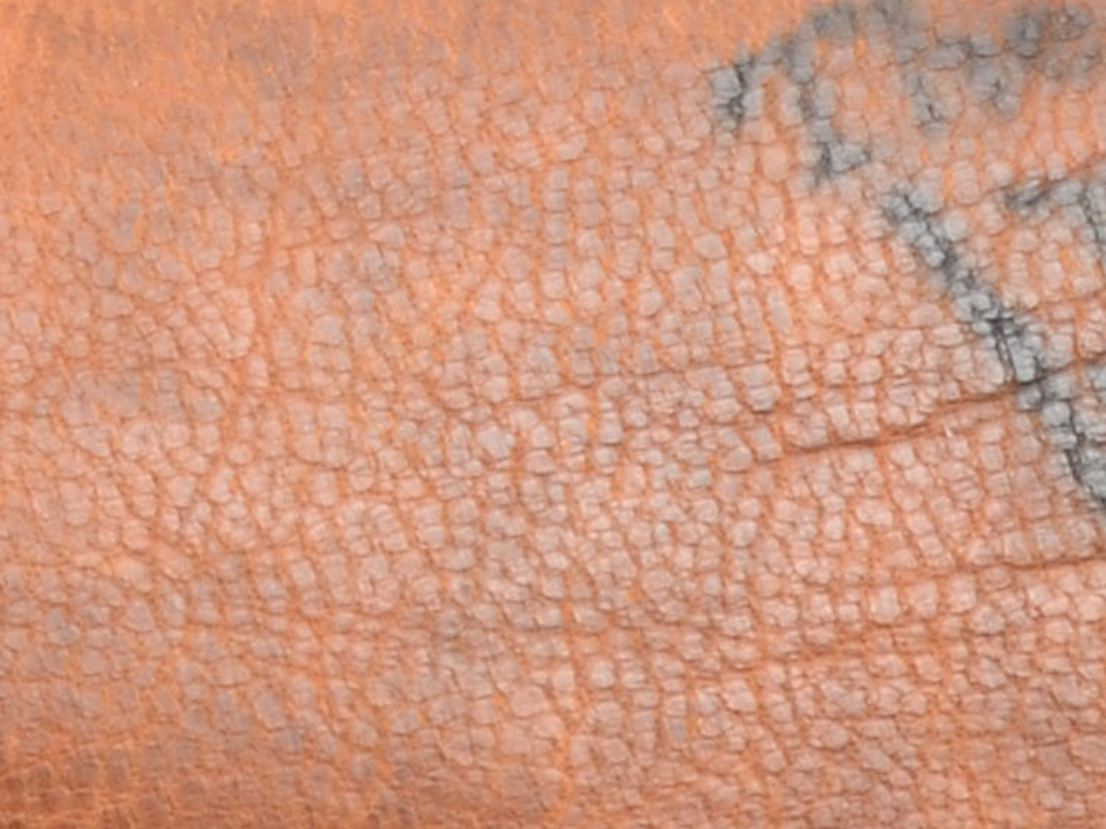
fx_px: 10548
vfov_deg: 4.5
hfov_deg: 6.0
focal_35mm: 330
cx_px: 129
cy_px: 57
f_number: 16
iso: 100
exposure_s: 1/160
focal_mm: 35
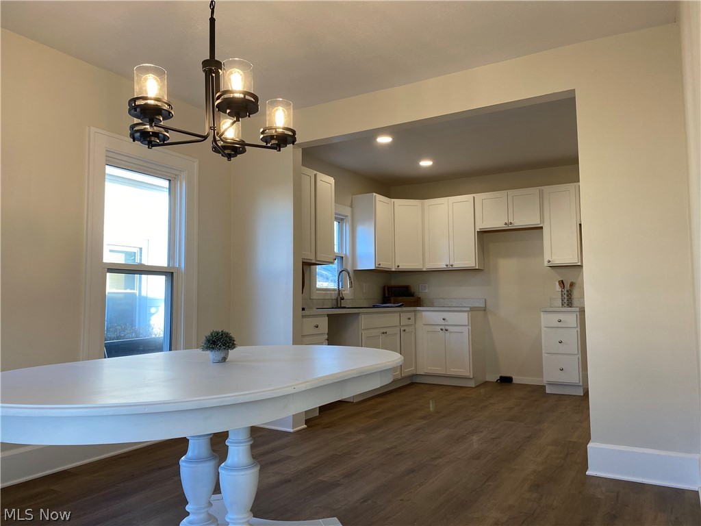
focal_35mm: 26
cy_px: 263
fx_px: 527
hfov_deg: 67.3
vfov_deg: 53.1
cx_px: 350
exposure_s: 1/120
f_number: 1.8
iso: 80
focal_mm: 4.25
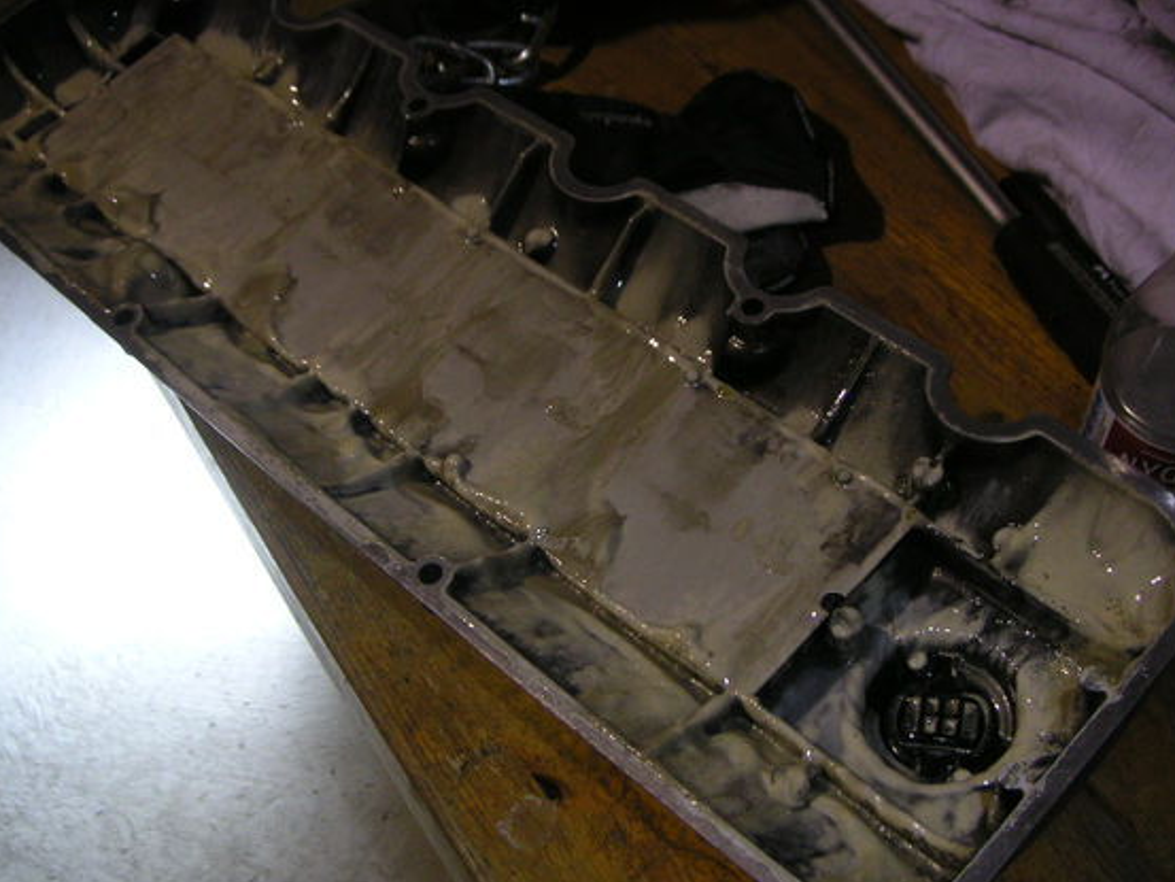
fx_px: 1494
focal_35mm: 44
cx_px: 627
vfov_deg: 32.9
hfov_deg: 42.9
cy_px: 491
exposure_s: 1/20
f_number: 2.8
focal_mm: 6
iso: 100
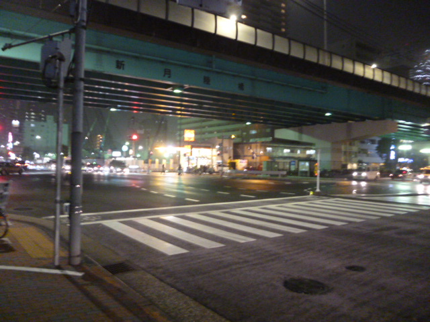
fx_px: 348
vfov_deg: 49.7
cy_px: 161
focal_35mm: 28
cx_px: 215
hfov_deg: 63.4
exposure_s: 1/10
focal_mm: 5
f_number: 3.1
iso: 800
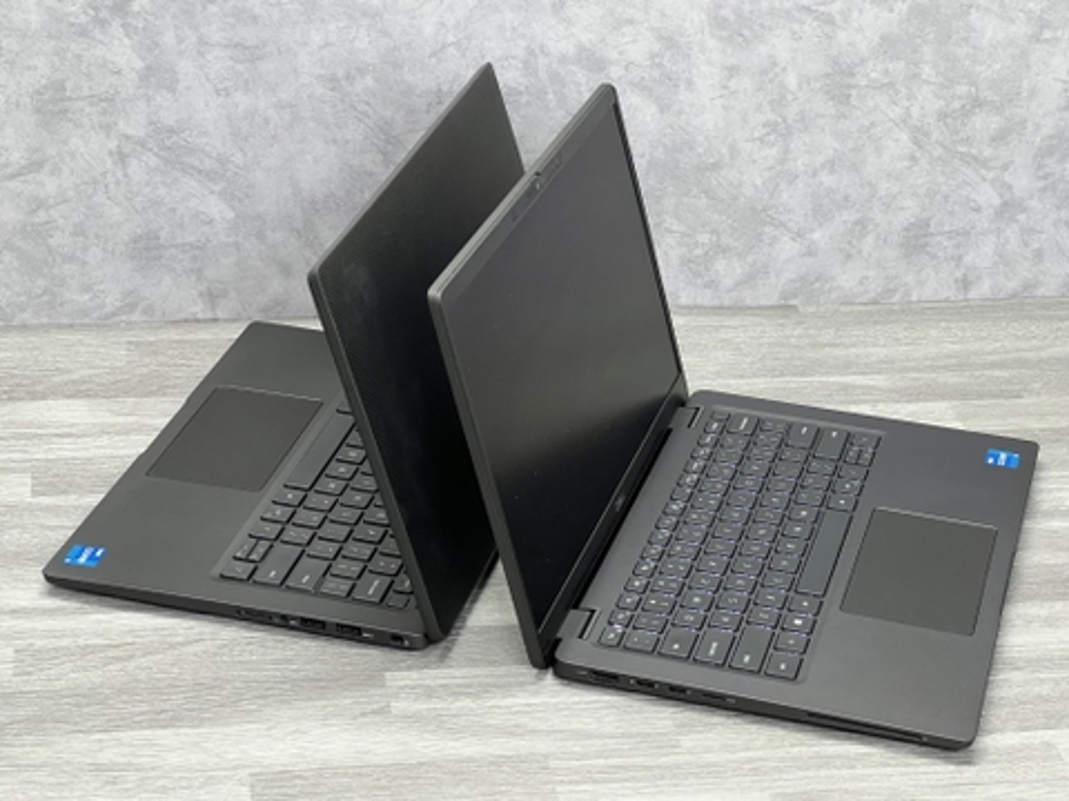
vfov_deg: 19.1
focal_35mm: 77
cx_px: 534
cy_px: 400
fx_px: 2378
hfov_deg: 25.3
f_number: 2.8
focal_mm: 9
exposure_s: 1/50
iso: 250
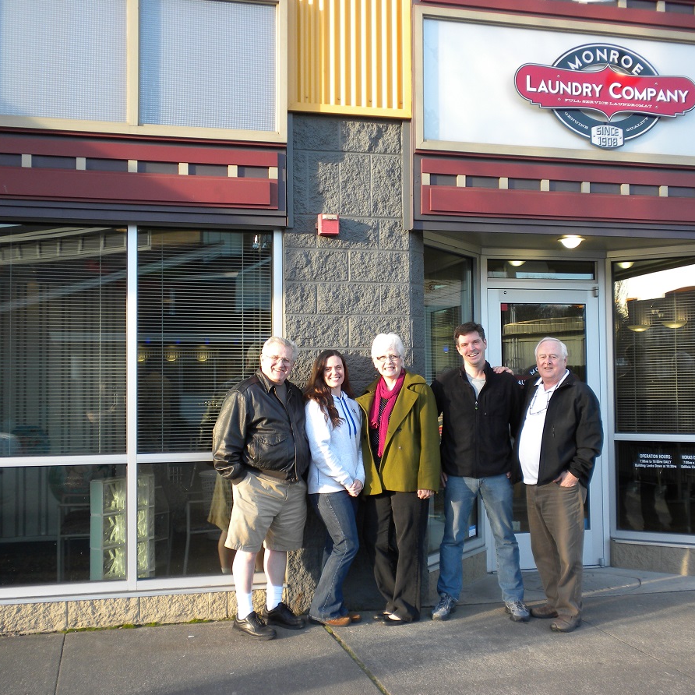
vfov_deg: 38.3
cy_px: 349
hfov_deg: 38.3
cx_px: 369
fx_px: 999
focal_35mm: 44
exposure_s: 1/68.8
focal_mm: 6.6
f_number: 3.5
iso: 64
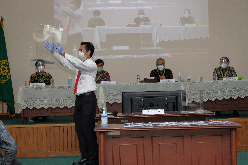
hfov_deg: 20.2
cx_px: 124
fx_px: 696
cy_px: 82
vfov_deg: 13.6
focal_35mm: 101
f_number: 3.6
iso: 800
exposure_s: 1/125
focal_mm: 67.1
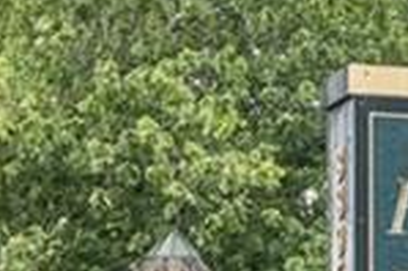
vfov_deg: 5.8
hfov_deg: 8.5
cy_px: 289
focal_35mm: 237
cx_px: 567
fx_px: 2688
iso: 100
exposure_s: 1/100
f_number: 8
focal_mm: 34.5
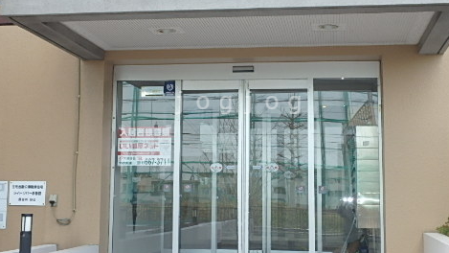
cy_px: 103
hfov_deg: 36.0
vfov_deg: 20.7
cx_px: 240
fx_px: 691
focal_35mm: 58
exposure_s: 1/80
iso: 125
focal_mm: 6.9
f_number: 5.1
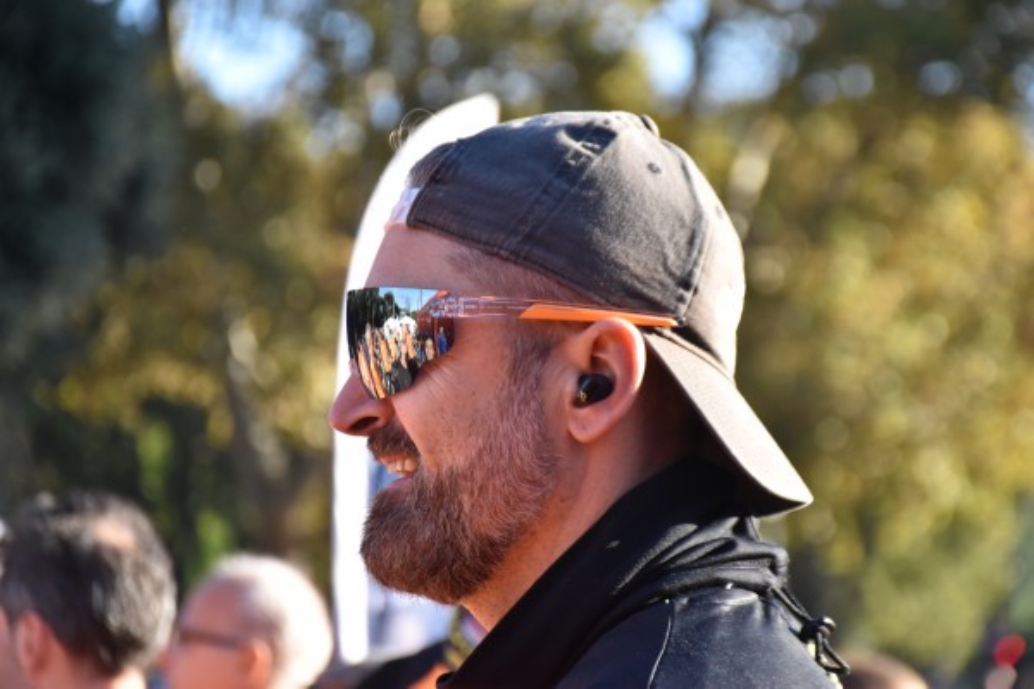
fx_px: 4825
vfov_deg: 8.2
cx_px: 517
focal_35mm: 168
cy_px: 344
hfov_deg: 12.2
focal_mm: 112
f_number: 5.6
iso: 1000
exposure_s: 1/800
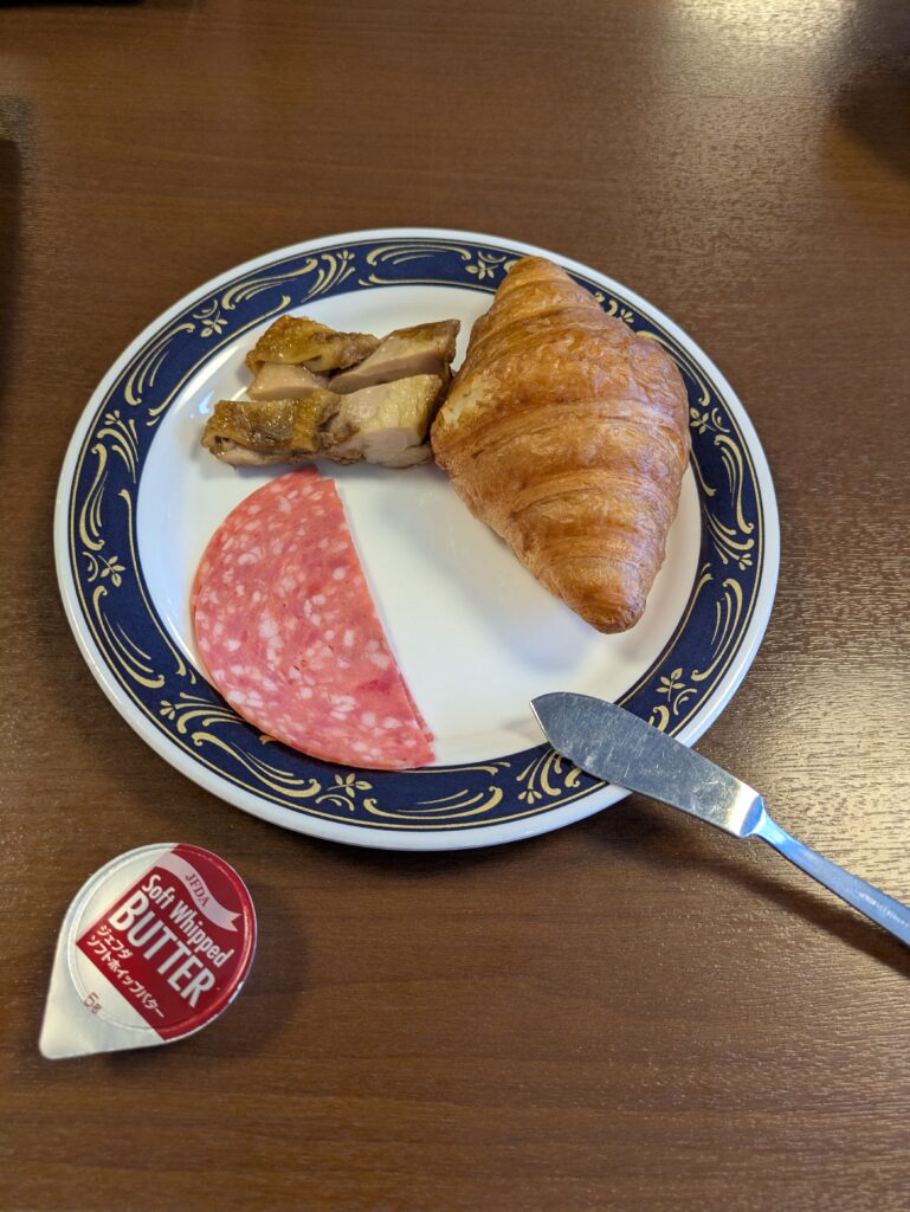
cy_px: 606
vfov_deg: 69.4
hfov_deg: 54.9
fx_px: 876
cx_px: 455
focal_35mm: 25
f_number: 1.89
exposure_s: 1/50
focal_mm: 5.43
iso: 175
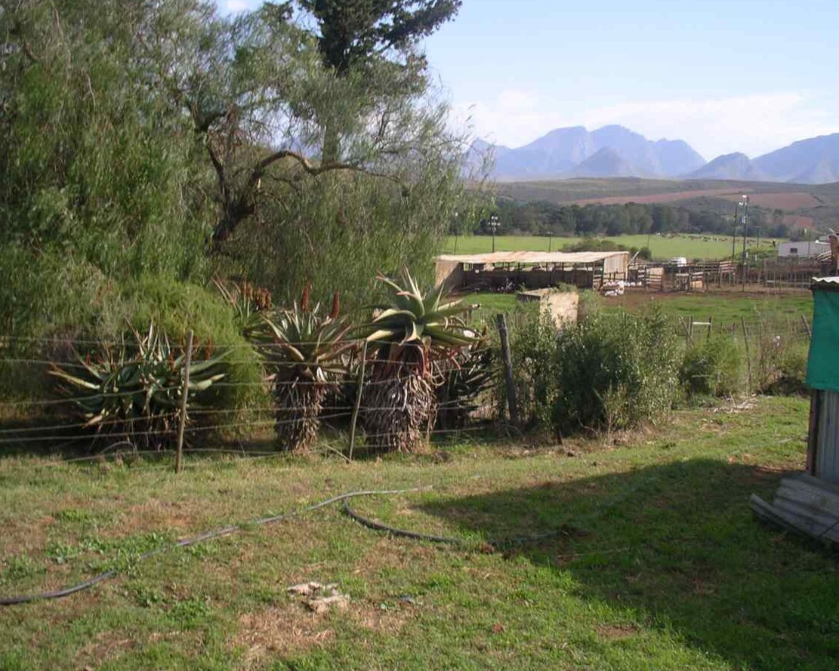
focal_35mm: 39
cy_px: 334
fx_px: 969
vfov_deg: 38.2
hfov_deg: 46.8
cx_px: 413
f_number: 6.9
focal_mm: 5.7
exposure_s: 1/100
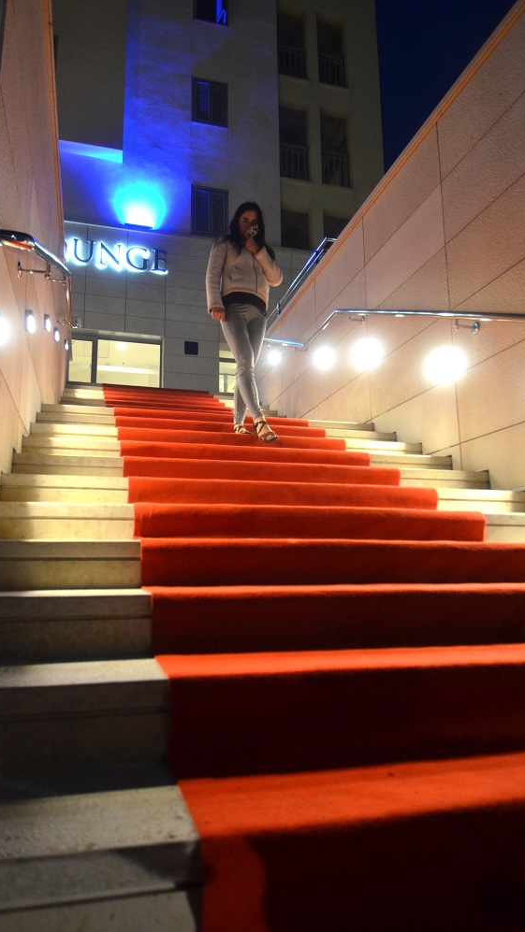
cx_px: 252
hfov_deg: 51.5
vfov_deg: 81.2
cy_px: 466
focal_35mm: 22
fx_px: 544
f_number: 4
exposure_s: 1/30
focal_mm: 14
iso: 1600
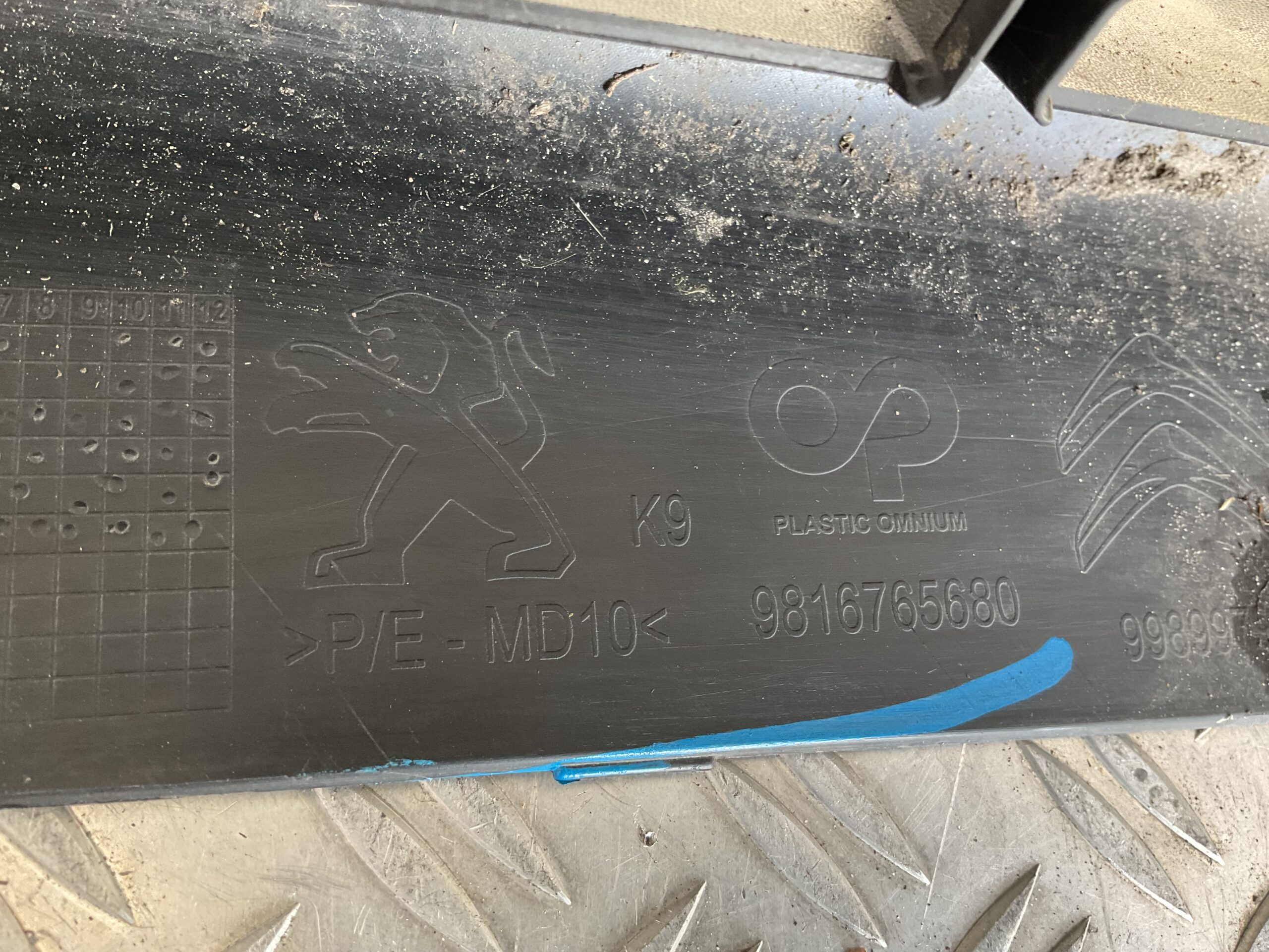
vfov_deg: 48.2
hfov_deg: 61.7
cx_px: 634
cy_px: 476
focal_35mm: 29
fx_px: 1063
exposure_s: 1/50
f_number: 1.8
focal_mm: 3
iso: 125
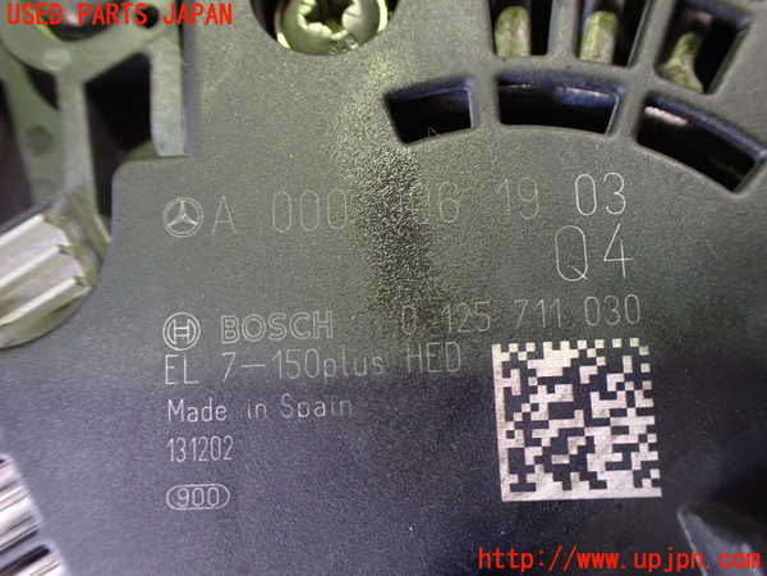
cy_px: 288
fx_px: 665
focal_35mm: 30
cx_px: 384
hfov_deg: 60.0
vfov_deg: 46.8
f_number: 2.3
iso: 800
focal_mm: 5.4
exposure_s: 1/30
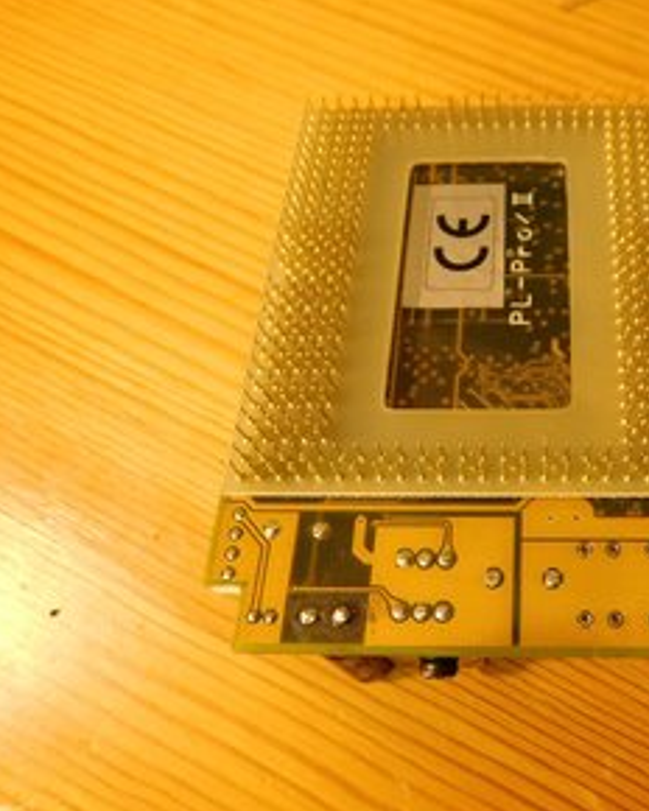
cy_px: 406
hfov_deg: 44.6
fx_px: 744
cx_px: 526
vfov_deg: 57.2
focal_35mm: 31
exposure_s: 1/15
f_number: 3
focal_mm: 4
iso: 400
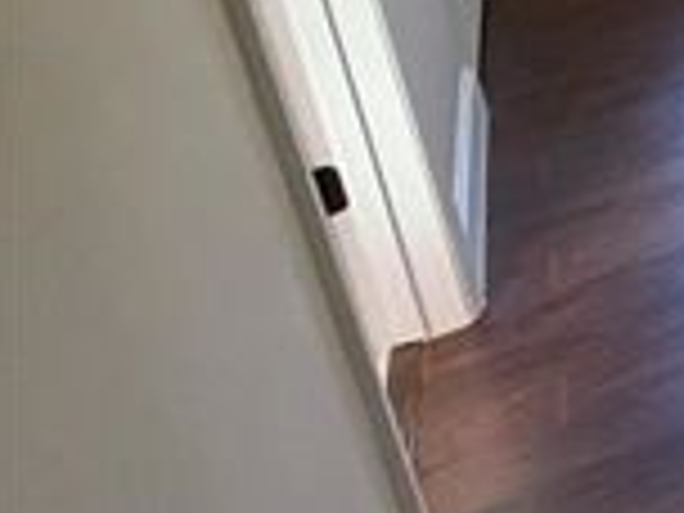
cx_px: 1577
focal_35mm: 65
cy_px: -261
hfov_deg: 16.0
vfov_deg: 19.6
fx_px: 1284
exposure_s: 1/60
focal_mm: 2.22
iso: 320
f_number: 2.2
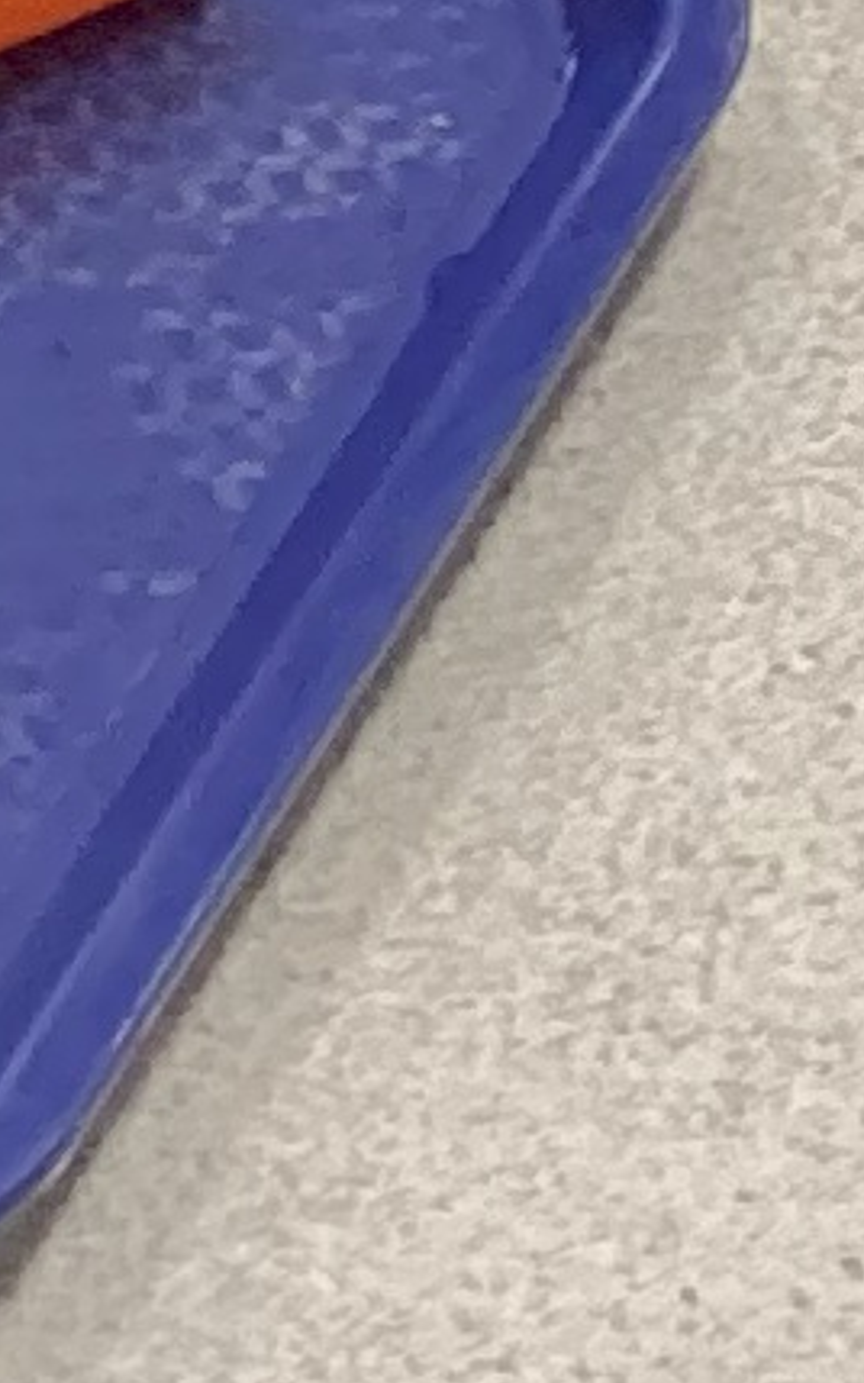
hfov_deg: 4.8
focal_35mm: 250
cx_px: -2302
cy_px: -1899
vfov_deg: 7.8
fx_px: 9422
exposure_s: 1/50
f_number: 2.4
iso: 250
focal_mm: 3.3
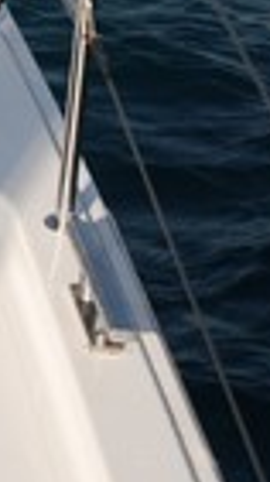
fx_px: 2116
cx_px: -224
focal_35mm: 166
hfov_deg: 7.1
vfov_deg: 12.9
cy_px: 85
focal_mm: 31
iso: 250
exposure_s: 1/400
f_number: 10
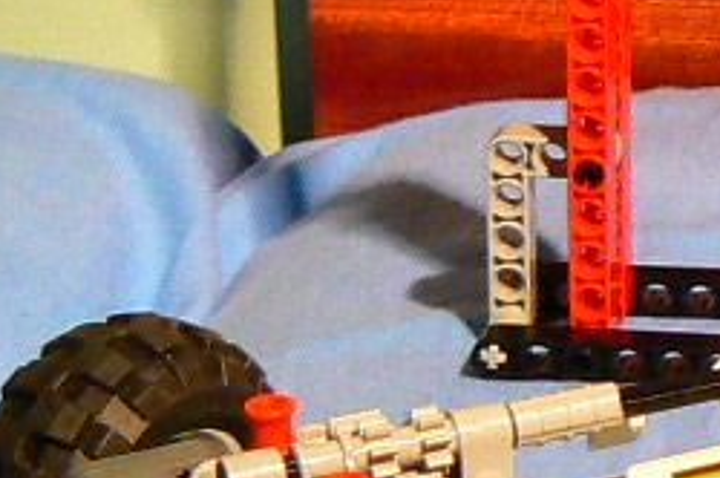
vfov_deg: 7.1
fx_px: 3835
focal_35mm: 192
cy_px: -29
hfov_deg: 10.0
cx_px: 1374
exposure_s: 1/13
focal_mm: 6
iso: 200
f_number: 2.8
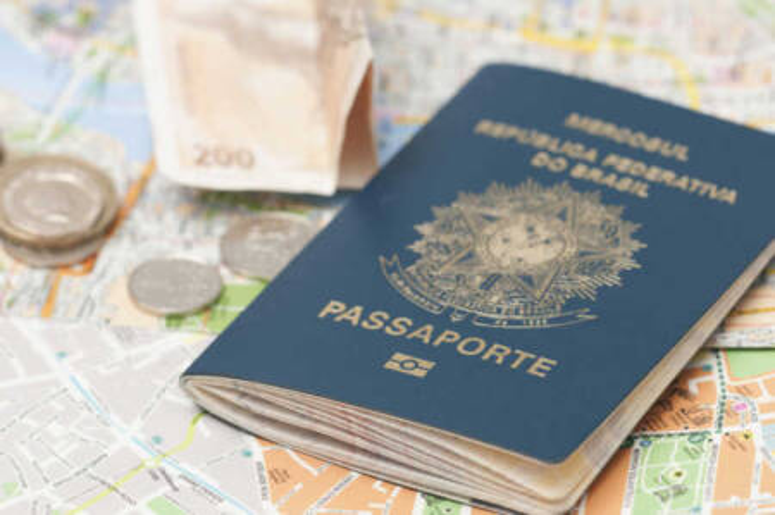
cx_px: 388
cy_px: 258
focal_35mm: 225
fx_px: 4838
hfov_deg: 9.2
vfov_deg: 6.1
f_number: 5
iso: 100
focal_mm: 150
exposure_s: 1/250
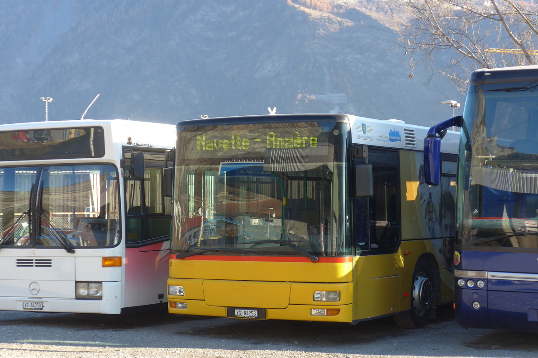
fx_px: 1255
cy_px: 189
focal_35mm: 84
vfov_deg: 16.3
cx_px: 267
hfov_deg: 24.2
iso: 80
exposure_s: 1/100
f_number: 4.4
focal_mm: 16
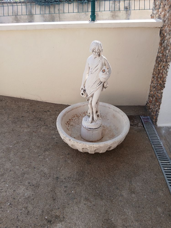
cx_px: 86
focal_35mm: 26
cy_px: 114
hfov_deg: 53.1
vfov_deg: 67.3
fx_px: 171
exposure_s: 1/191
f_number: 1.8
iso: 20
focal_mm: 3.98
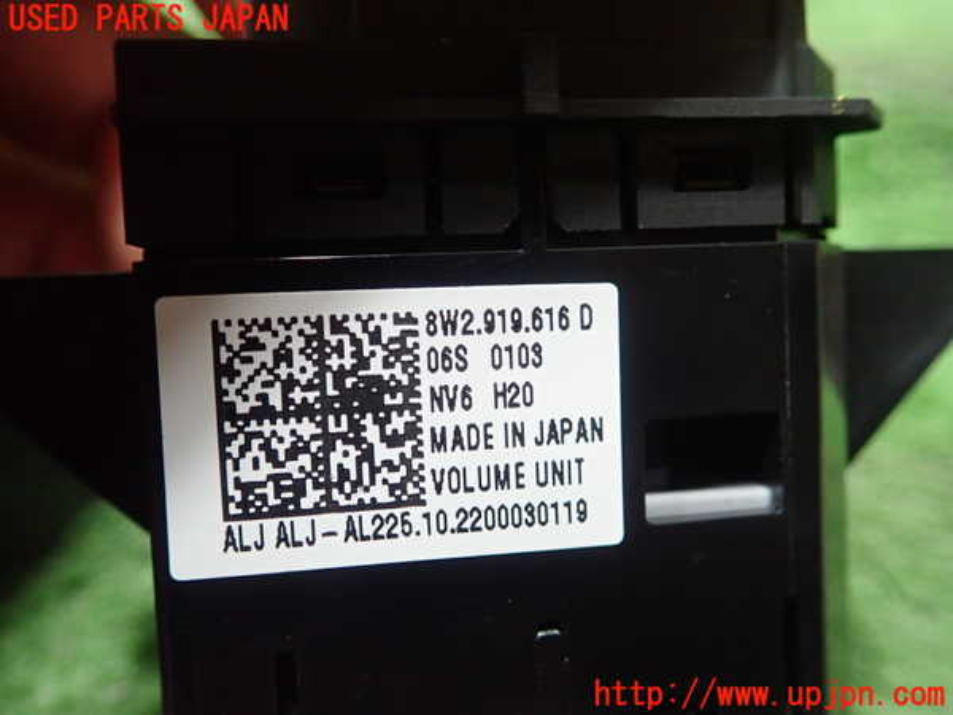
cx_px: 476
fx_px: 826
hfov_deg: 60.0
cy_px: 358
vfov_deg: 46.8
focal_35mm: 30
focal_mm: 5.5
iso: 800
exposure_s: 1/125
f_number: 2.3
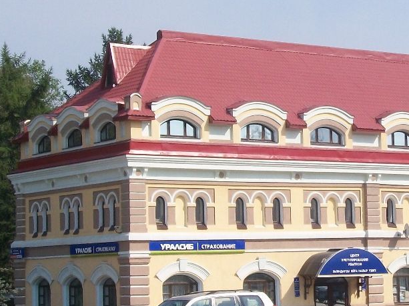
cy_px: 159
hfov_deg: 16.7
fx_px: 1382
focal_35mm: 117
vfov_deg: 12.6
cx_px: 326
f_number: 6
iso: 80
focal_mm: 9.4
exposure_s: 1/500
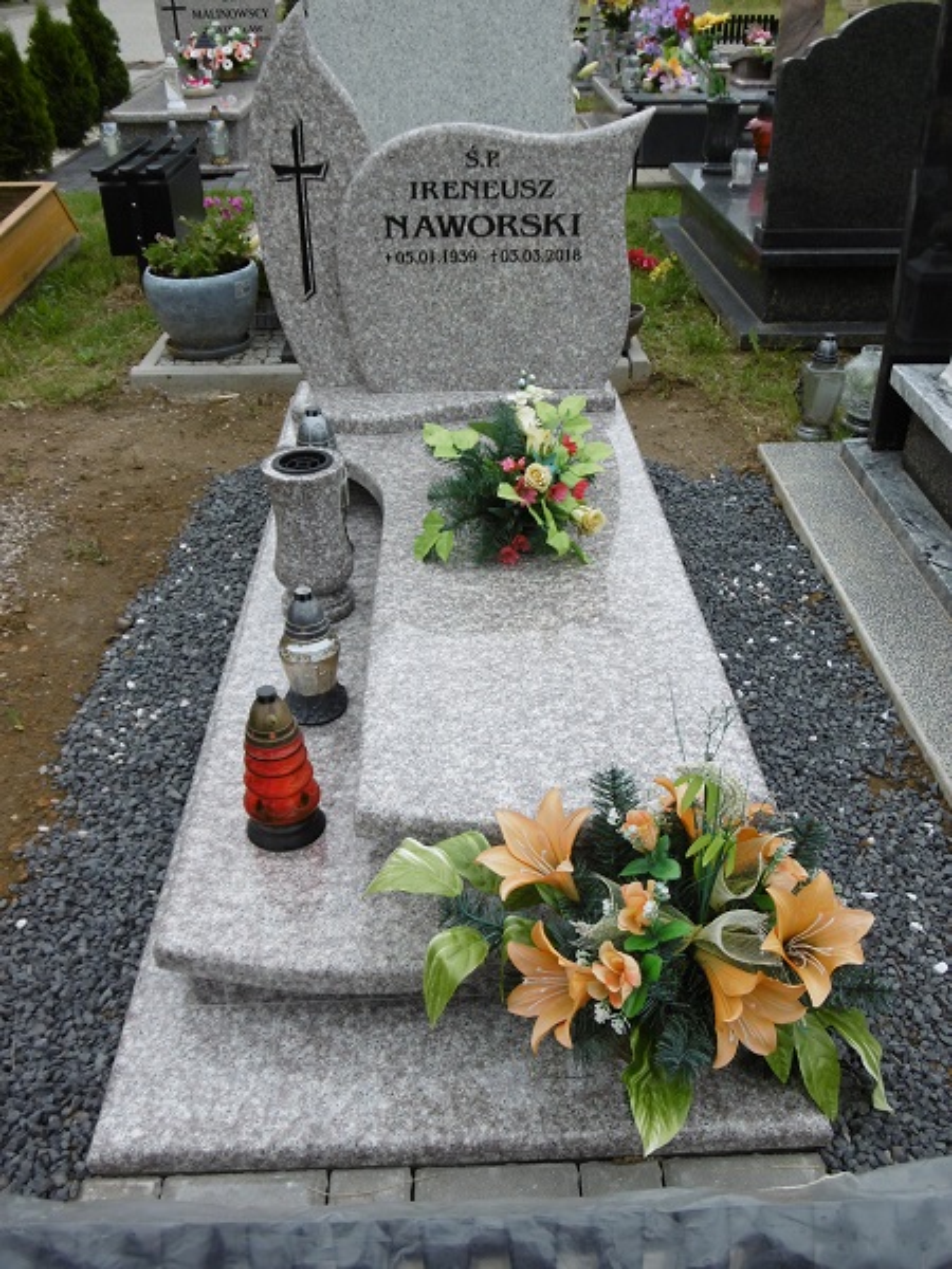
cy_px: 634
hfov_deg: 44.2
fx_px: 1173
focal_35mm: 32
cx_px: 476
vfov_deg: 56.8
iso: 100
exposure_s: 1/800
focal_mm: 5.8
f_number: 3.5
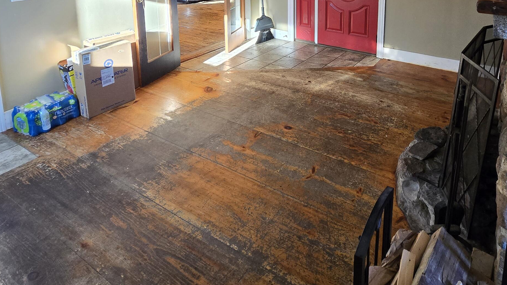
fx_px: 309
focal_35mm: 23
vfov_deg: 41.4
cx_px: 331
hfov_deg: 76.6
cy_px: -14
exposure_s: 1/60
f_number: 2.2
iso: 250
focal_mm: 2.2
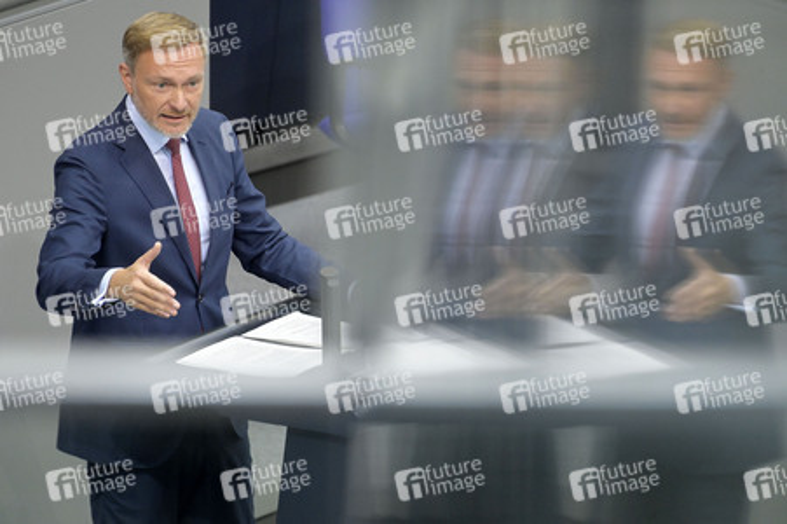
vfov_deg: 2.9
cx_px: 394
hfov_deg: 4.3
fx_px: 10485
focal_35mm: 480
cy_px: 262
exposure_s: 1/400
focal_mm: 480
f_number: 5.6
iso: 8000
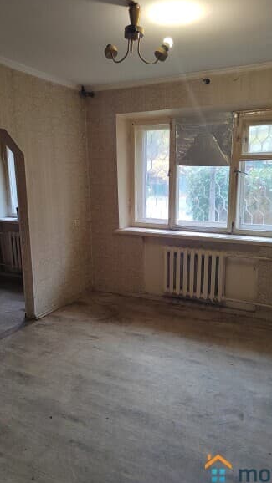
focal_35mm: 26
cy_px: 242
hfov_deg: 44.3
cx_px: 146
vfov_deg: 71.9
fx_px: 333
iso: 1075
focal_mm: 5.52
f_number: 1.9
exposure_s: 1/60
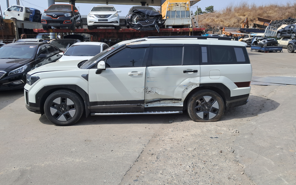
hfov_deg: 64.6
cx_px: 148
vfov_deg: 43.1
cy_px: 84
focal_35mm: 29
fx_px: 234
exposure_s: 1/627
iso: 50
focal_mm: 4
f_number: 1.8
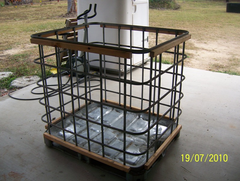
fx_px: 250
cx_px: 120
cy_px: 90
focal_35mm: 36
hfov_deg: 51.3
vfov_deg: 39.7
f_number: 2.8
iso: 80
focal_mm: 6
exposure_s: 1/500
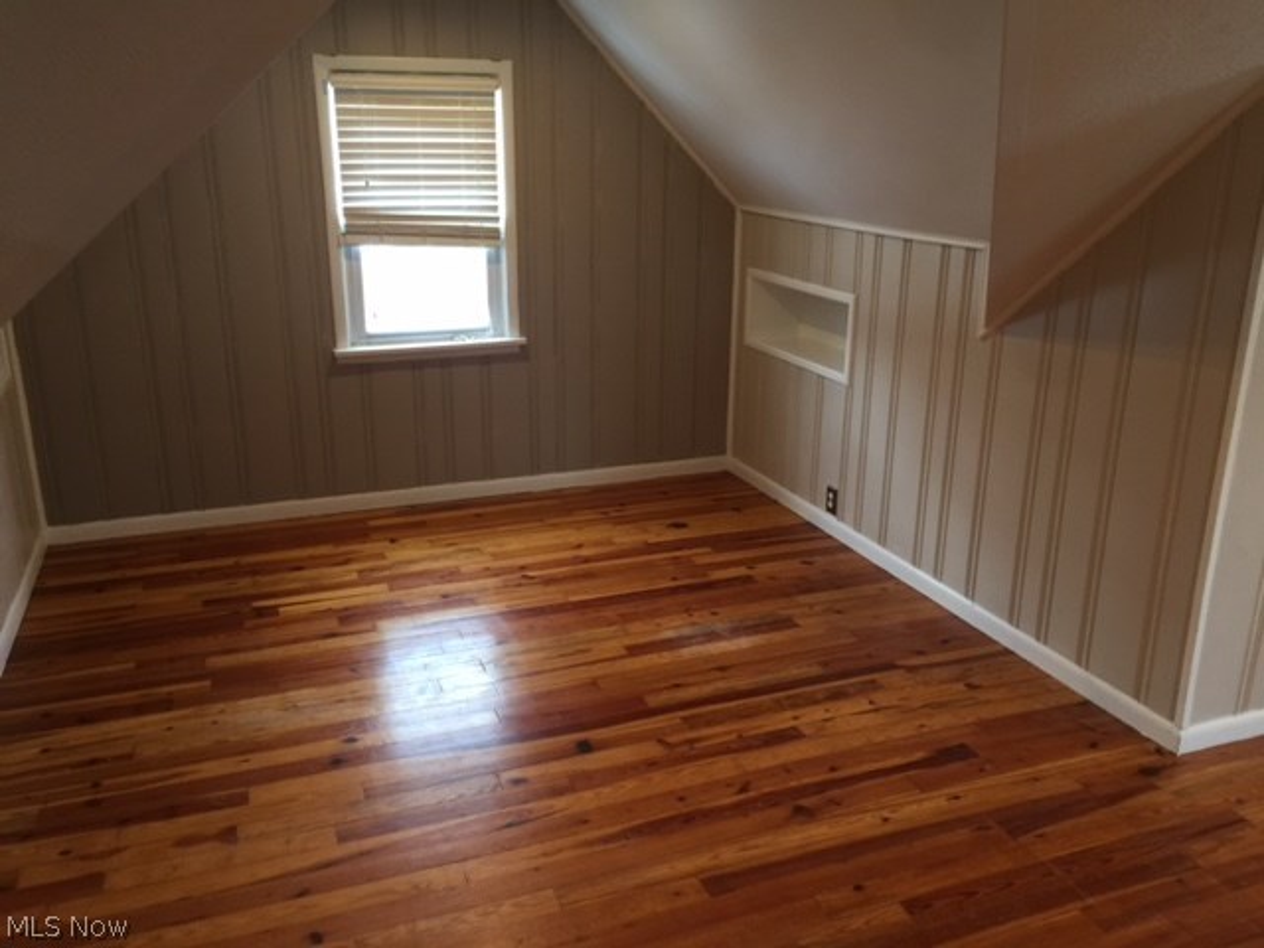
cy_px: 474
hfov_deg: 61.7
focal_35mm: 29
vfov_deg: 48.2
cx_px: 632
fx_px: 1059
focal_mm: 4.15
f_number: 2.2
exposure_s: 1/15
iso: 40
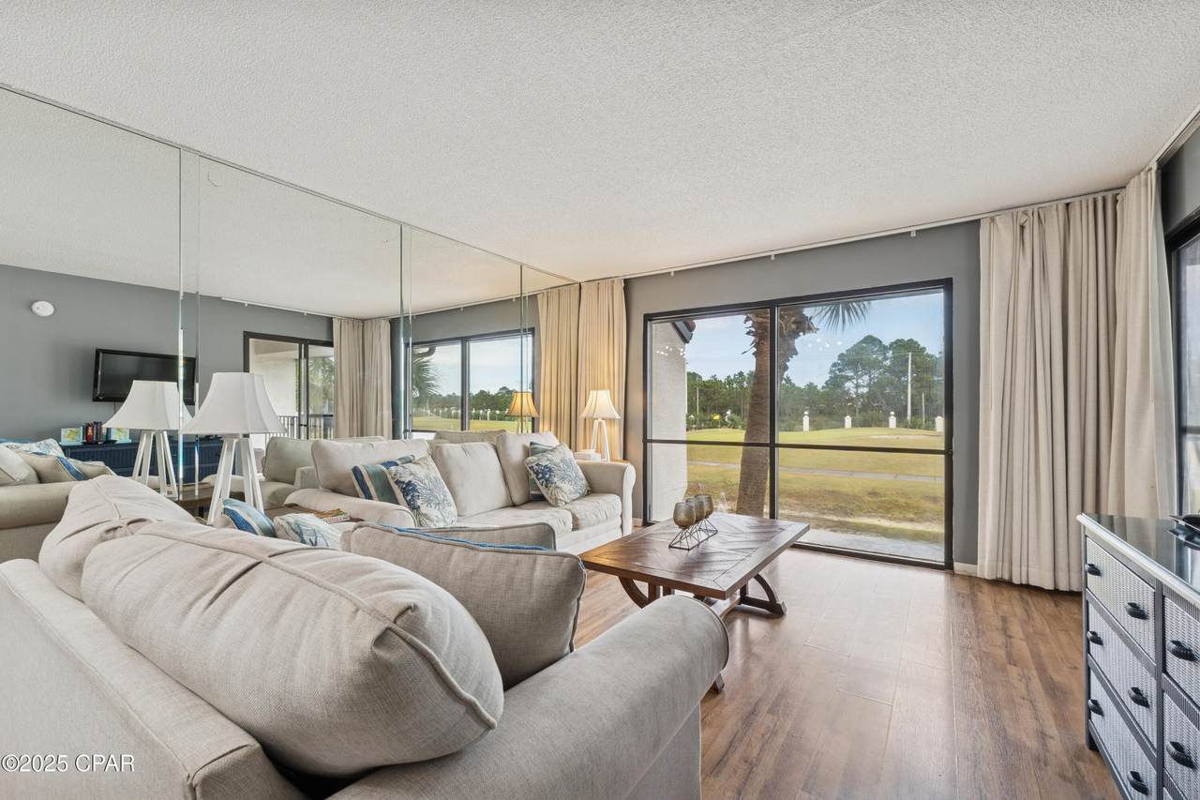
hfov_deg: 100.4
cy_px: 400
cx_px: 600
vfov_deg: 77.3
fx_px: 500
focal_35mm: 15
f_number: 10
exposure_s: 1/10
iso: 100
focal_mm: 10
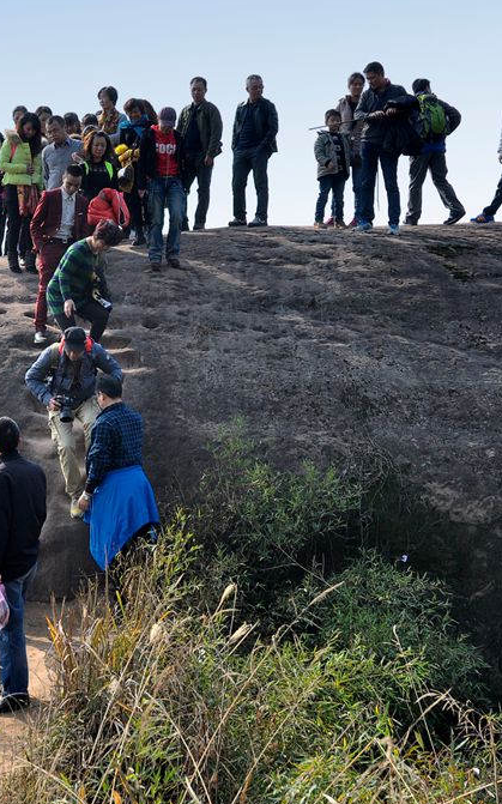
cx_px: 199
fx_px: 1227
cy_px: 404
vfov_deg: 36.3
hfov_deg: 23.1
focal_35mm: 56
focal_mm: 24
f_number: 5.6
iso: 200
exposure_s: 1/500
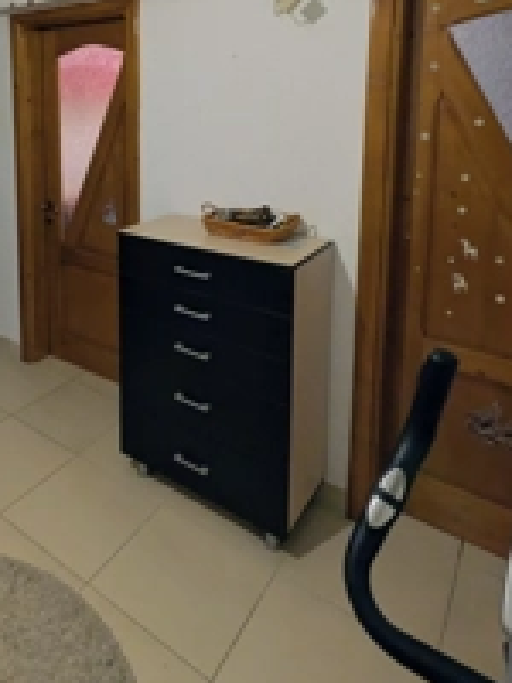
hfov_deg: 46.4
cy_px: 154
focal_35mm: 28
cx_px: 82
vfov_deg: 59.3
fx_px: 552
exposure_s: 1/33.3
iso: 275
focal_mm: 1.83
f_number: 2.2
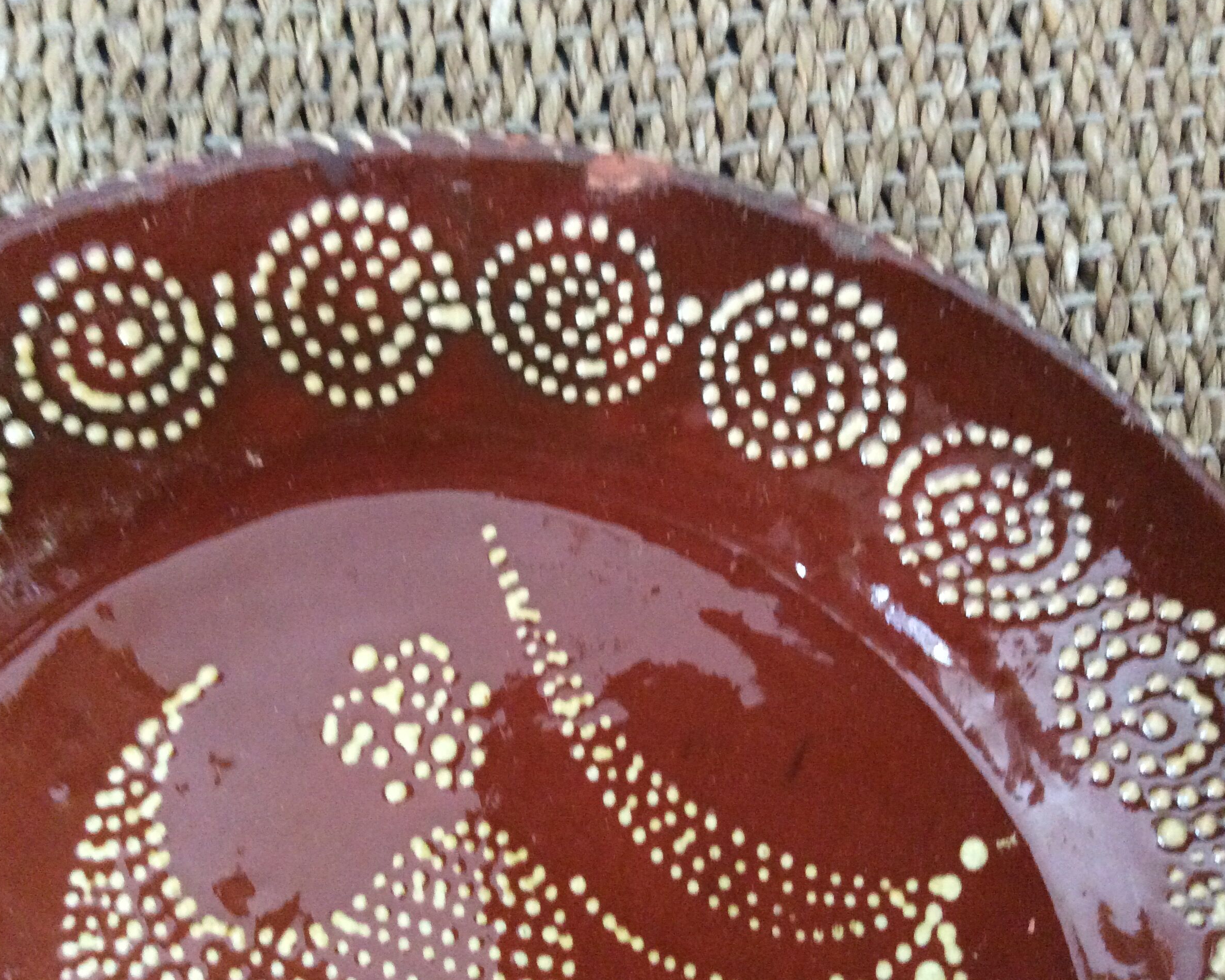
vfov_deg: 43.4
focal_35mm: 34
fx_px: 1233
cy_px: 487
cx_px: 606
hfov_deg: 52.8
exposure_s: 1/15
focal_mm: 3.3
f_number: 2.4
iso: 400
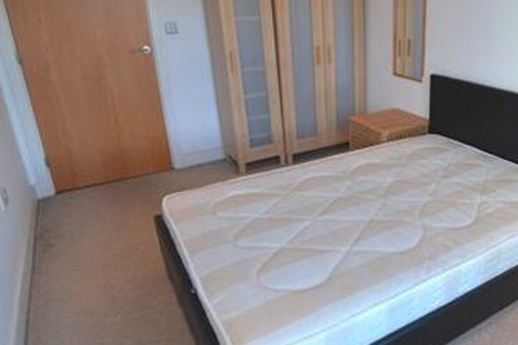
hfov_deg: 61.3
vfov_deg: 46.2
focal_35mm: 28
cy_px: 145
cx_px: 396
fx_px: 403
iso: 400
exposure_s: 1/80
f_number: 4.5
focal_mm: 10
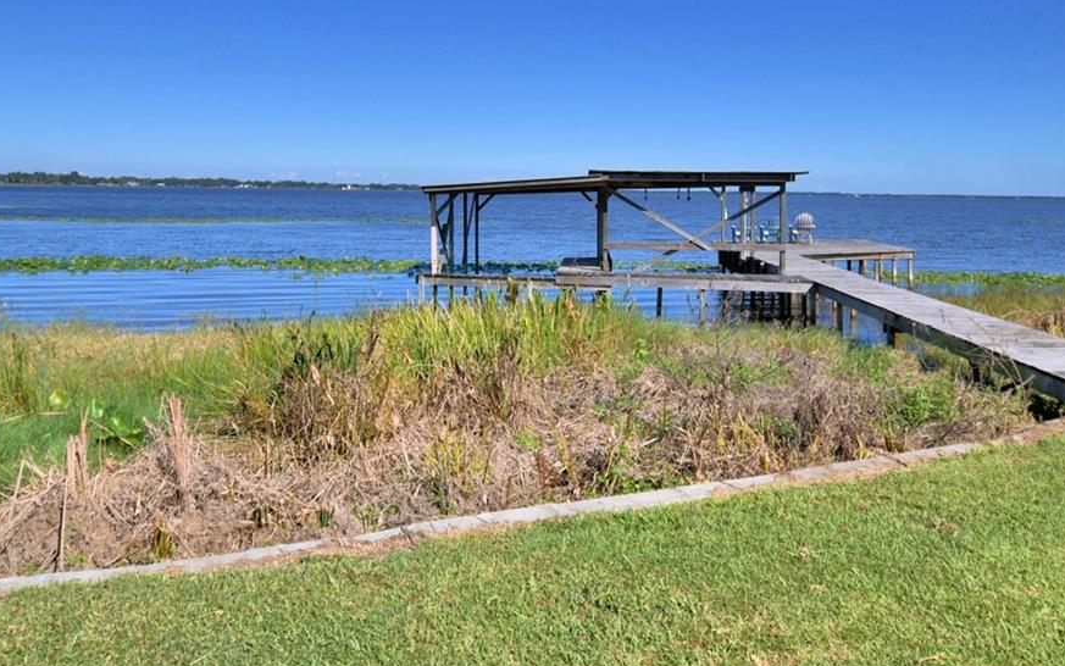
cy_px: 198
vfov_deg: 43.6
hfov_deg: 66.4
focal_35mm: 28
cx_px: 555
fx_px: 813
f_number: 4.5
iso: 100
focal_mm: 10
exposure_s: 1/2000
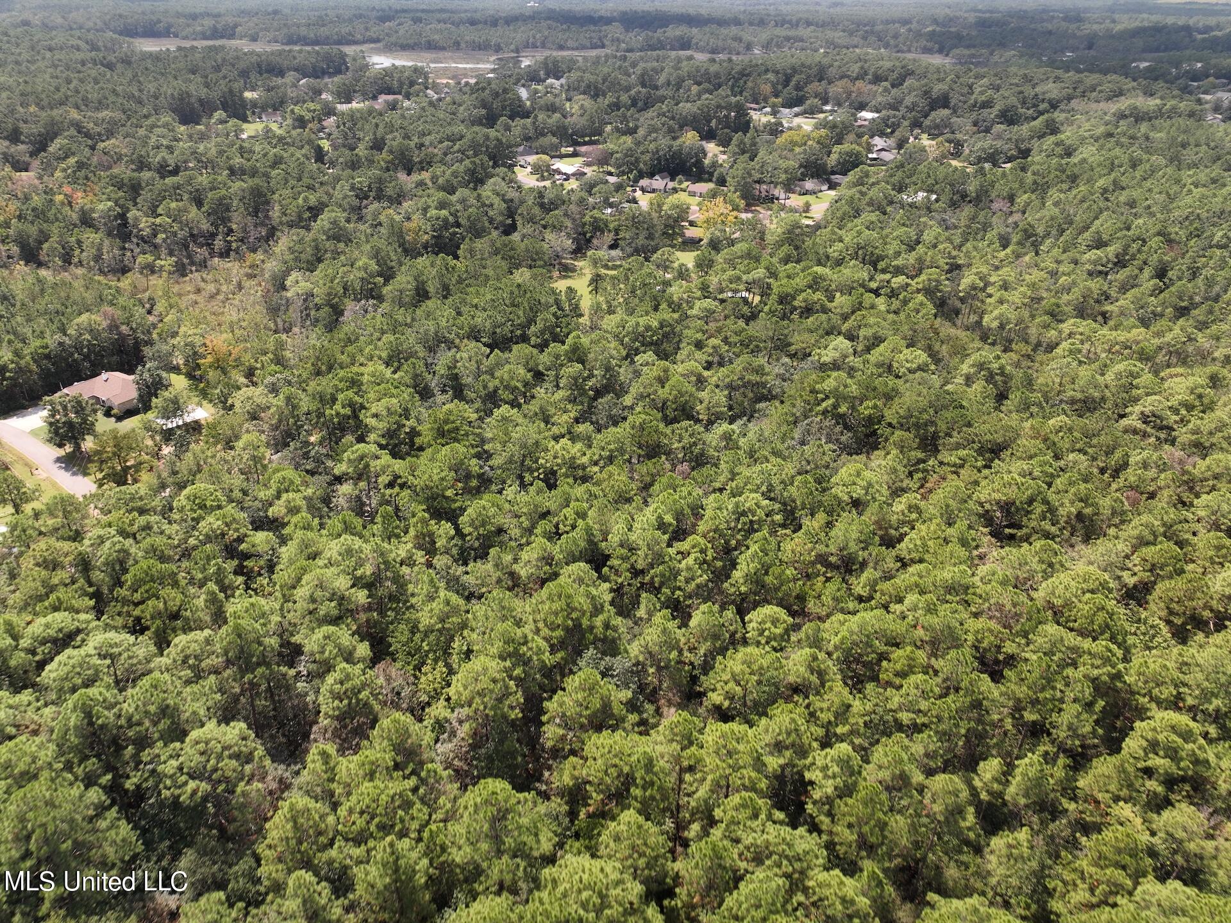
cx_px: 616
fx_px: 853
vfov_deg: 56.8
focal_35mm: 24
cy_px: 462
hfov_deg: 71.6
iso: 100
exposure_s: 1/30
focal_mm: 12.29
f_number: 2.8
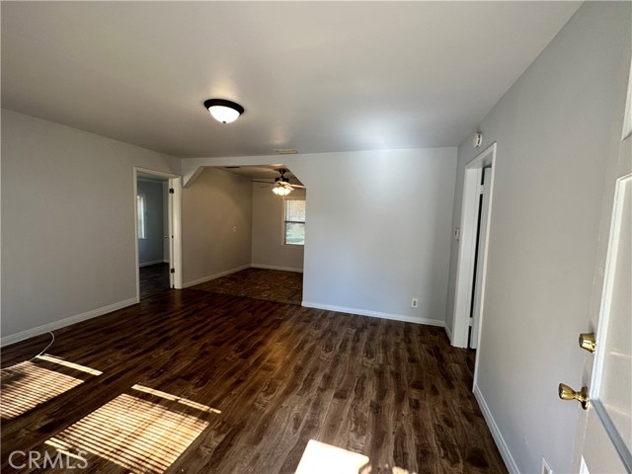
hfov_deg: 102.1
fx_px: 256
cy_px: 237
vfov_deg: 85.7
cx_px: 316
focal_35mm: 14
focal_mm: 2.22
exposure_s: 1/99
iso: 80
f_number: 2.2
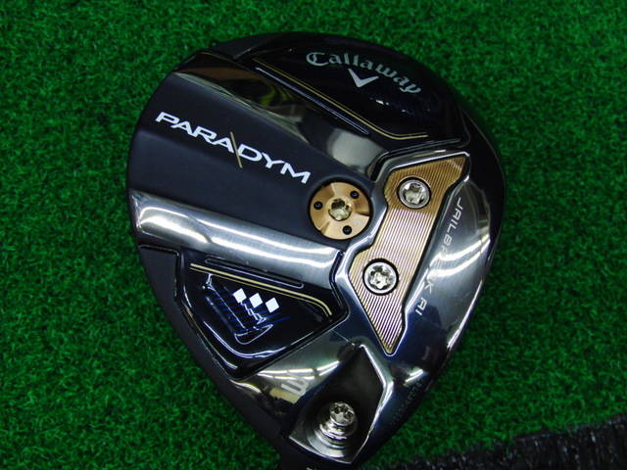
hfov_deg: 50.1
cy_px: 235
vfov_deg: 38.7
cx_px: 314
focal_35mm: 37
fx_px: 670
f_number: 3.6
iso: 320
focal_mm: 6.42
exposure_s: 1/80
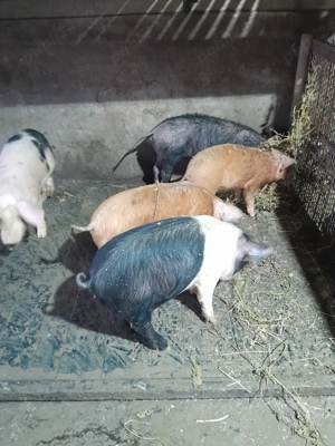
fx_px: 335
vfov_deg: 67.3
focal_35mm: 26
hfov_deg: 53.1
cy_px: 223
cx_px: 168
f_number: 1.8
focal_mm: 3.98
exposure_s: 1/20
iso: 800
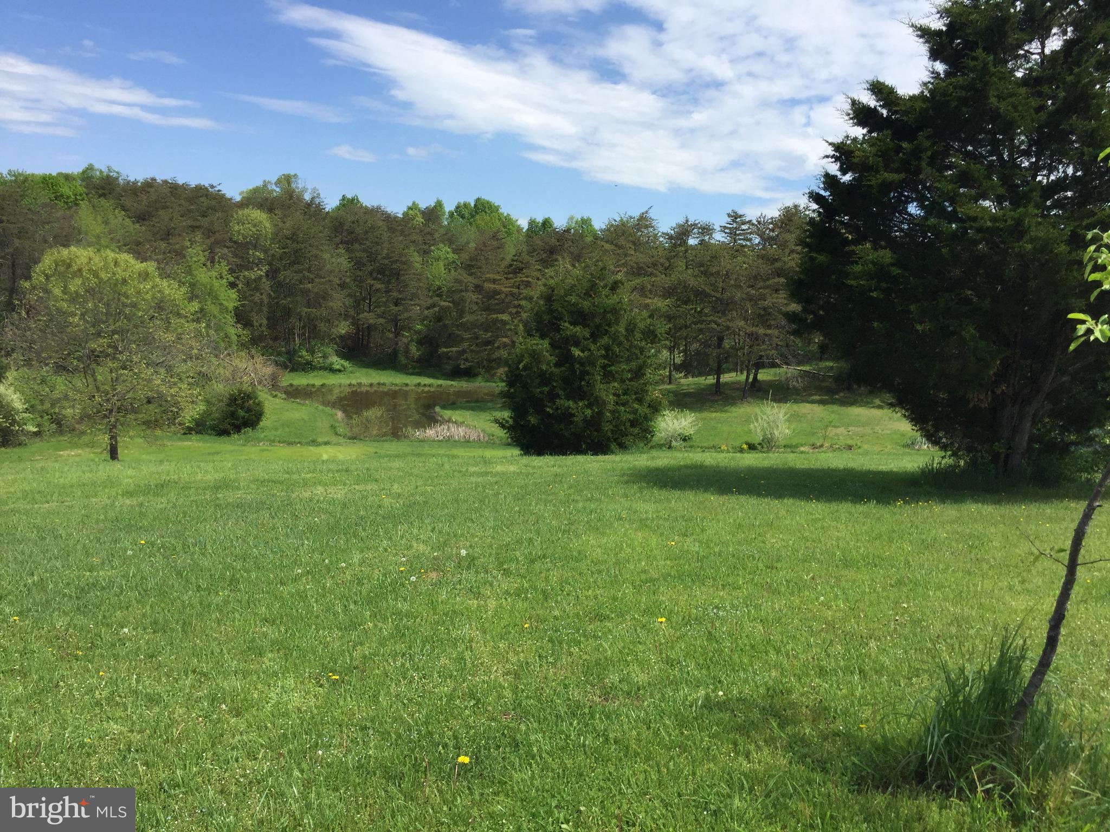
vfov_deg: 48.2
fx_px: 930
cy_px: 416
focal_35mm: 29
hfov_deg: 61.7
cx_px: 555
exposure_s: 1/2475
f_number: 2.2
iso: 32
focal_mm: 4.15
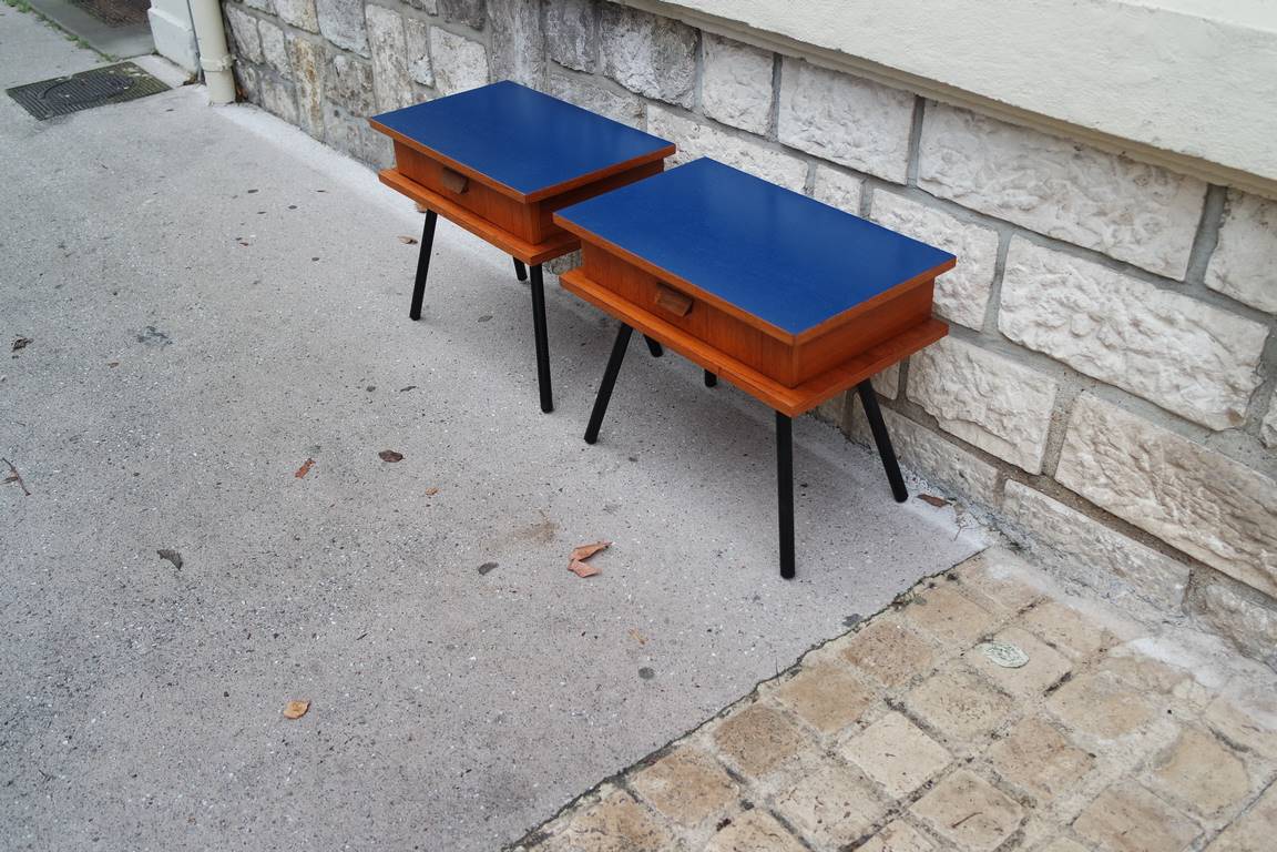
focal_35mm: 33
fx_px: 1170
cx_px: 638
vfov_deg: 40.0
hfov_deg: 57.2
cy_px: 426
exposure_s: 1/60
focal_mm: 22
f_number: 3.5
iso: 200
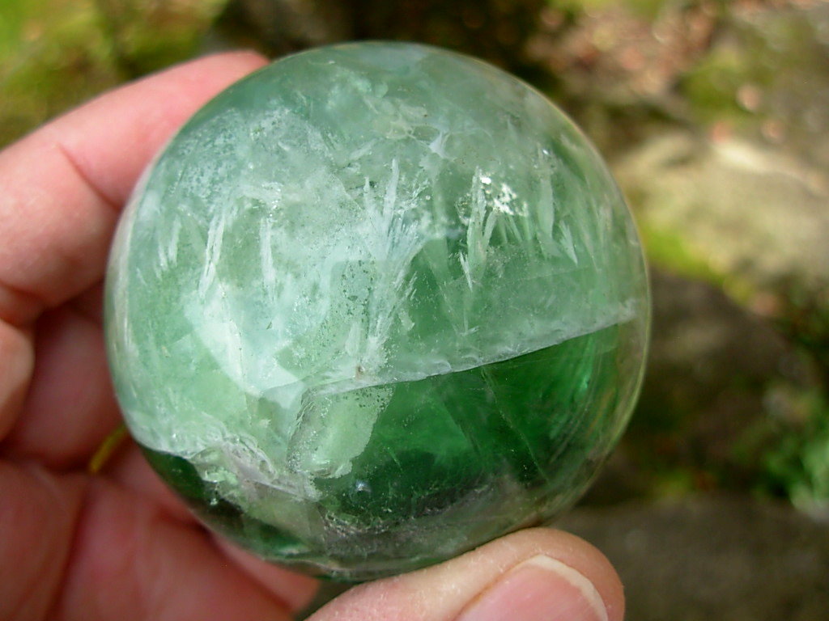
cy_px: 310
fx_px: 910
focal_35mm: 38
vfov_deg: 37.7
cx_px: 414
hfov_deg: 49.0
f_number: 2.9
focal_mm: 6.3
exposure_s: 1/152
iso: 50
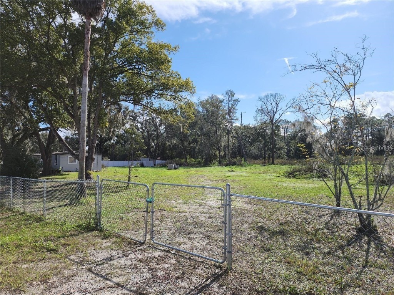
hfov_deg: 73.9
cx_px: 197
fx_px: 262
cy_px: 148
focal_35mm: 23
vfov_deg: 58.9
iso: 12
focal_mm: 6.4
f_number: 1.8
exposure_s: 1/1232
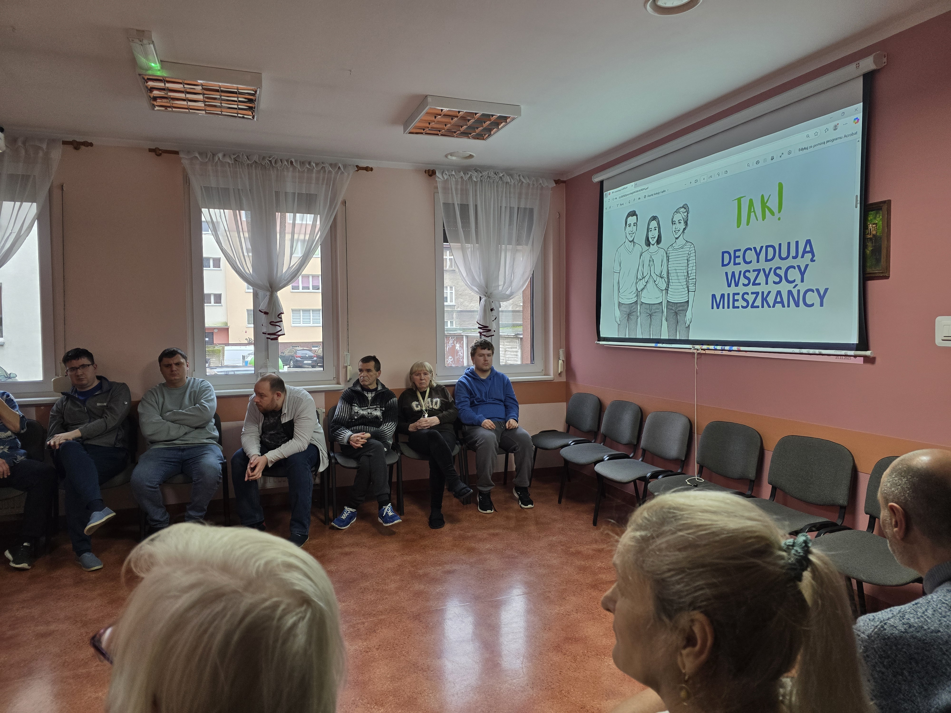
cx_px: 476
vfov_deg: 58.9
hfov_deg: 73.9
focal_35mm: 23
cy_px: 356
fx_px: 632
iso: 200
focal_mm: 6.3
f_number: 1.7
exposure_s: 1/100
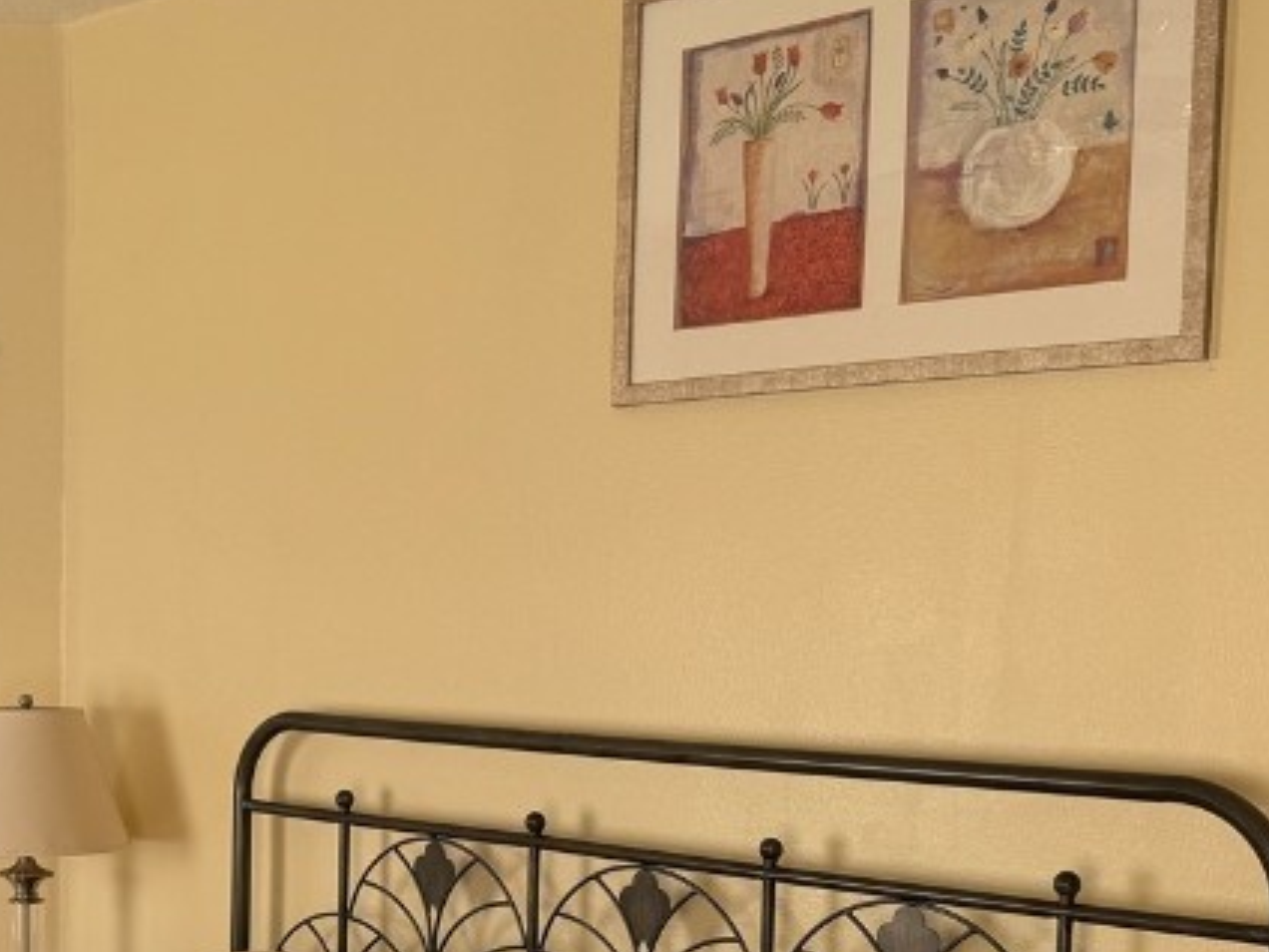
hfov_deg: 32.0
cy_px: 772
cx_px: 195
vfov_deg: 24.8
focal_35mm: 58
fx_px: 2126
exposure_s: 1/121
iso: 80
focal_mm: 6.76
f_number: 1.78
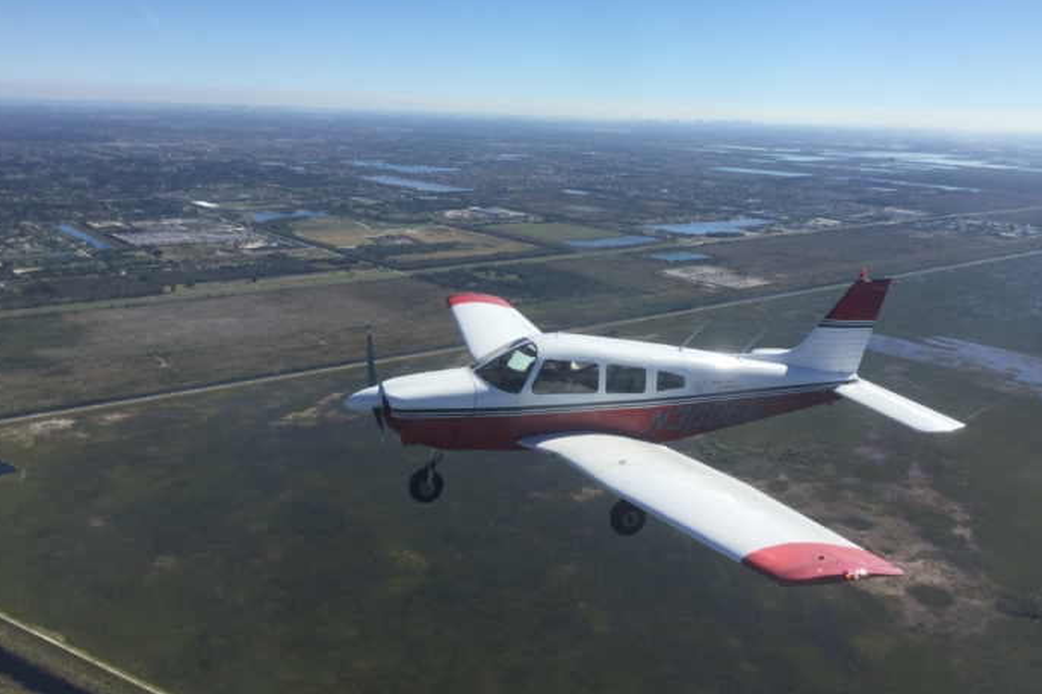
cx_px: 523
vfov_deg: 39.9
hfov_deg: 57.2
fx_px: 955
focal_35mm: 33
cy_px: 309
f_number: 2.4
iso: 25
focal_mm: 3.3
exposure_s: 1/1631
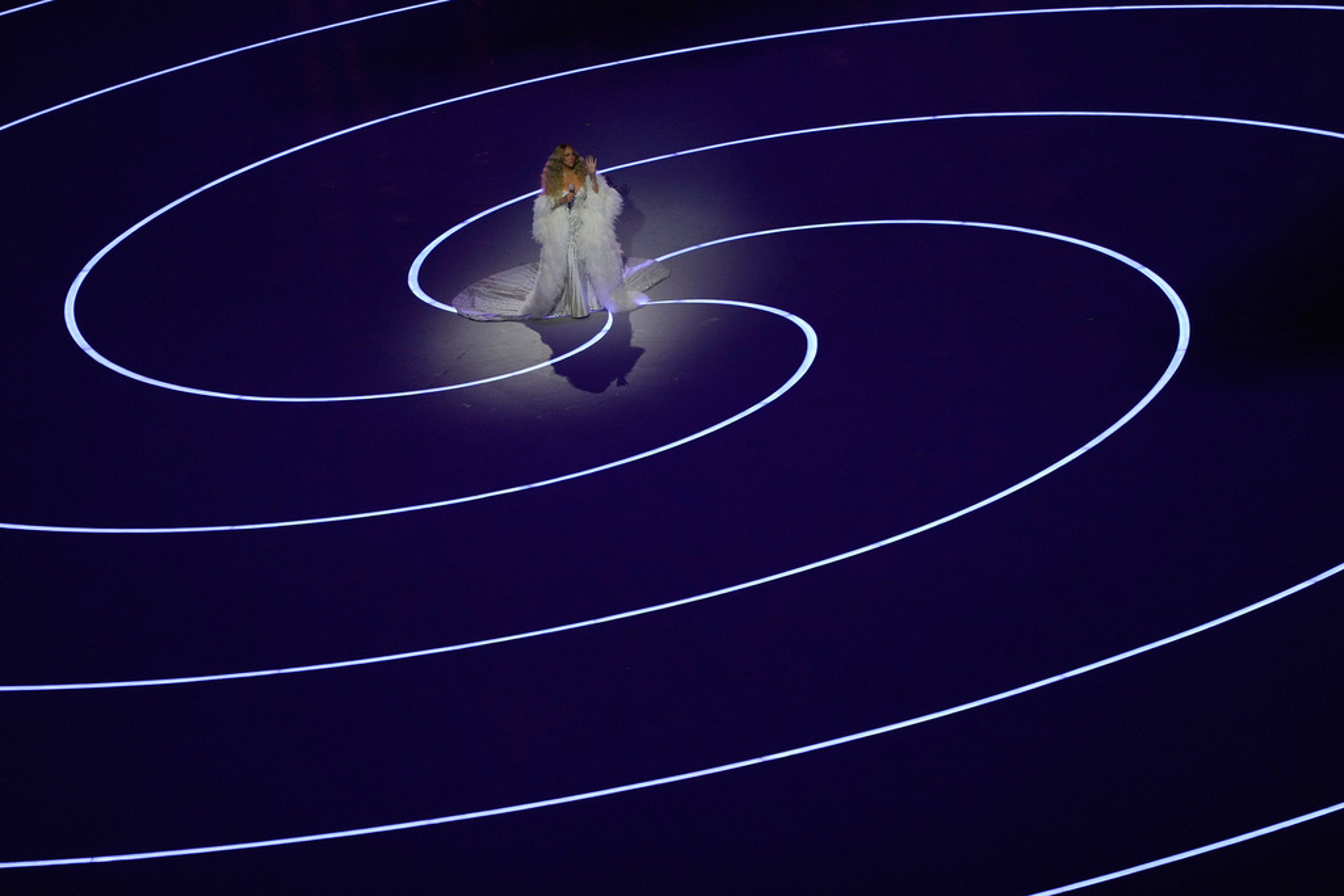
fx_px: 7131
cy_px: 448
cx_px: 672
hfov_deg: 10.8
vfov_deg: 7.2
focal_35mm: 191
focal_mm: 191
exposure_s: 1/1000
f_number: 2.8
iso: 2500
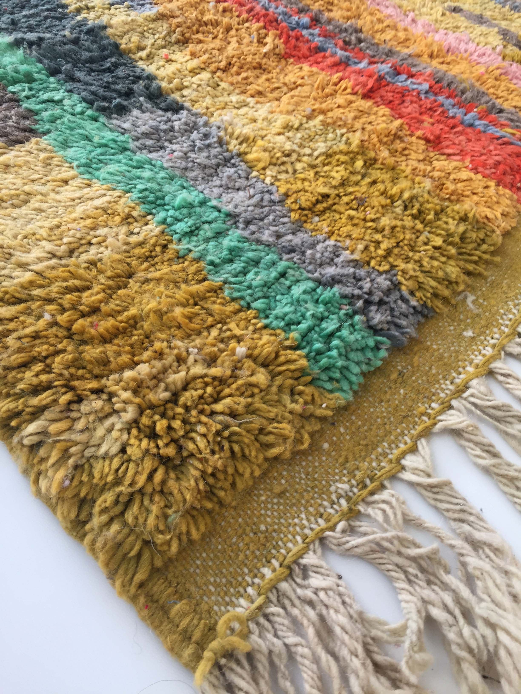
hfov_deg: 48.2
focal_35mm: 29
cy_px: 347
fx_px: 582
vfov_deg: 61.7
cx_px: 260
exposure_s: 1/50
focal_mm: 4.15
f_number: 2.2
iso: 40
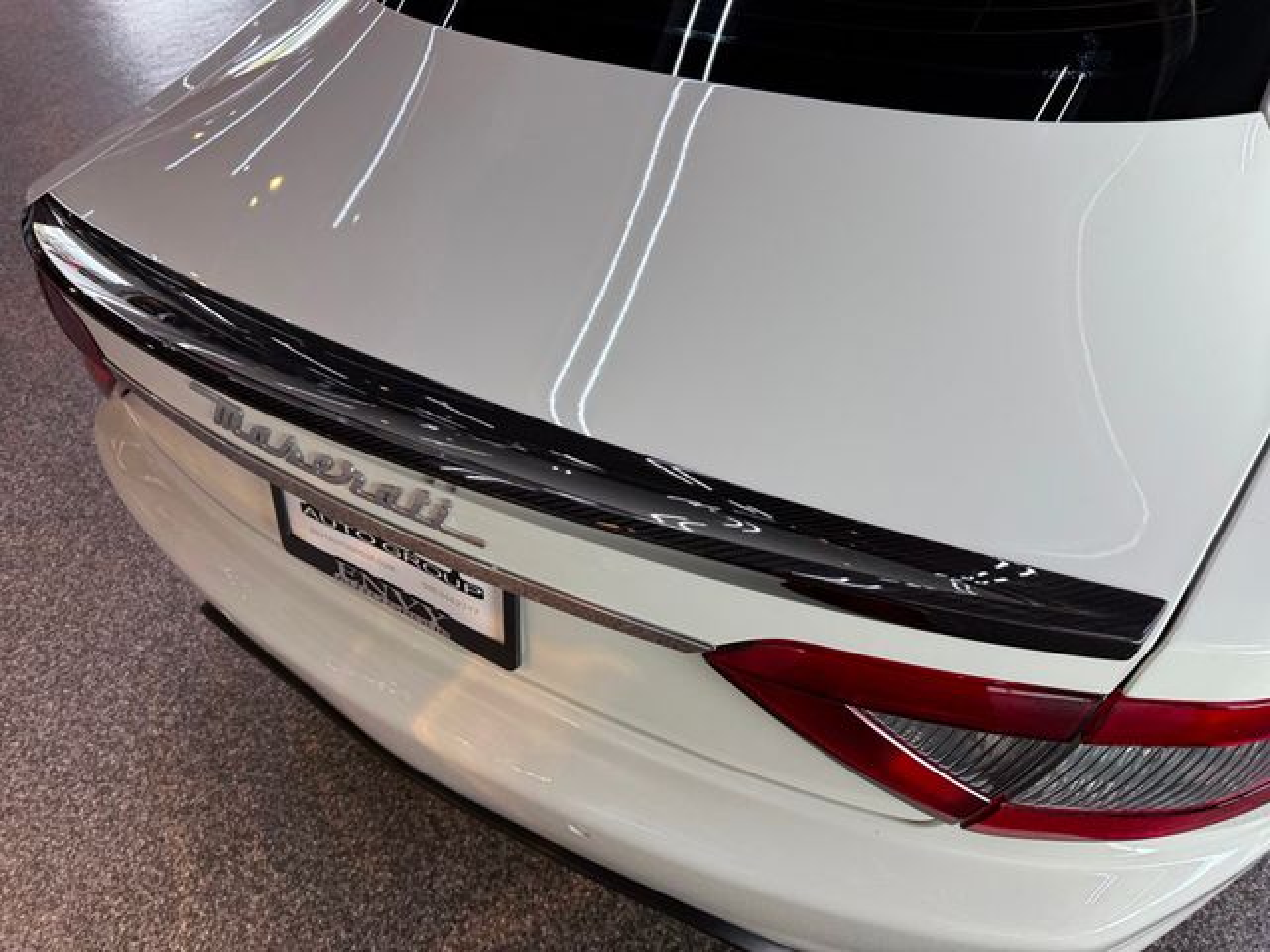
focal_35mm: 24
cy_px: 476
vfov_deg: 56.8
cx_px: 635
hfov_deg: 71.6
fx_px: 881
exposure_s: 1/120
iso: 64
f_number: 1.78
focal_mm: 6.76
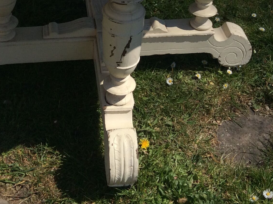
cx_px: 121
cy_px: -25
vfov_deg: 19.2
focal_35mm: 73
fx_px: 575
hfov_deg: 26.7
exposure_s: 1/3185
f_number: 2.4
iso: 32
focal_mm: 3.3
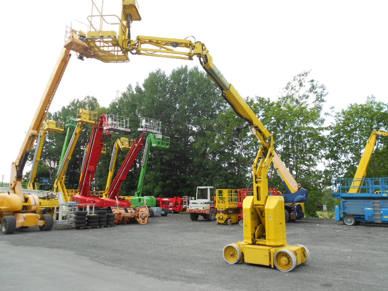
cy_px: 146
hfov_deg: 67.3
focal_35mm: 26
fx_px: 291
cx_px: 194
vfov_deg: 53.1
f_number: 3.2
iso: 80
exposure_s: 1/320
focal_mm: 4.6
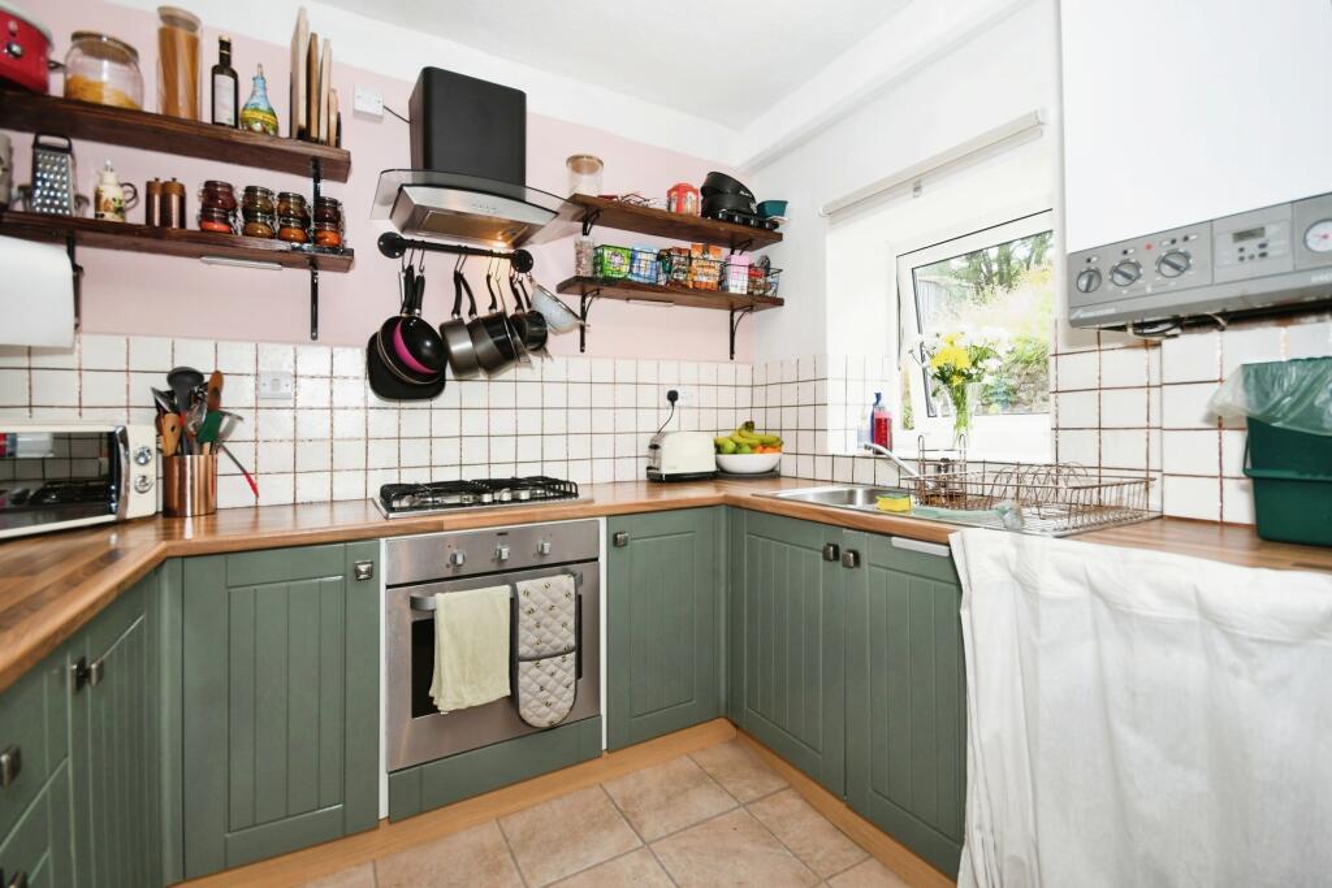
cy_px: 444
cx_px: 666
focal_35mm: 15
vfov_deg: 77.3
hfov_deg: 100.4
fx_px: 555
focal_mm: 10
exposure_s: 1/60
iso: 400
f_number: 8
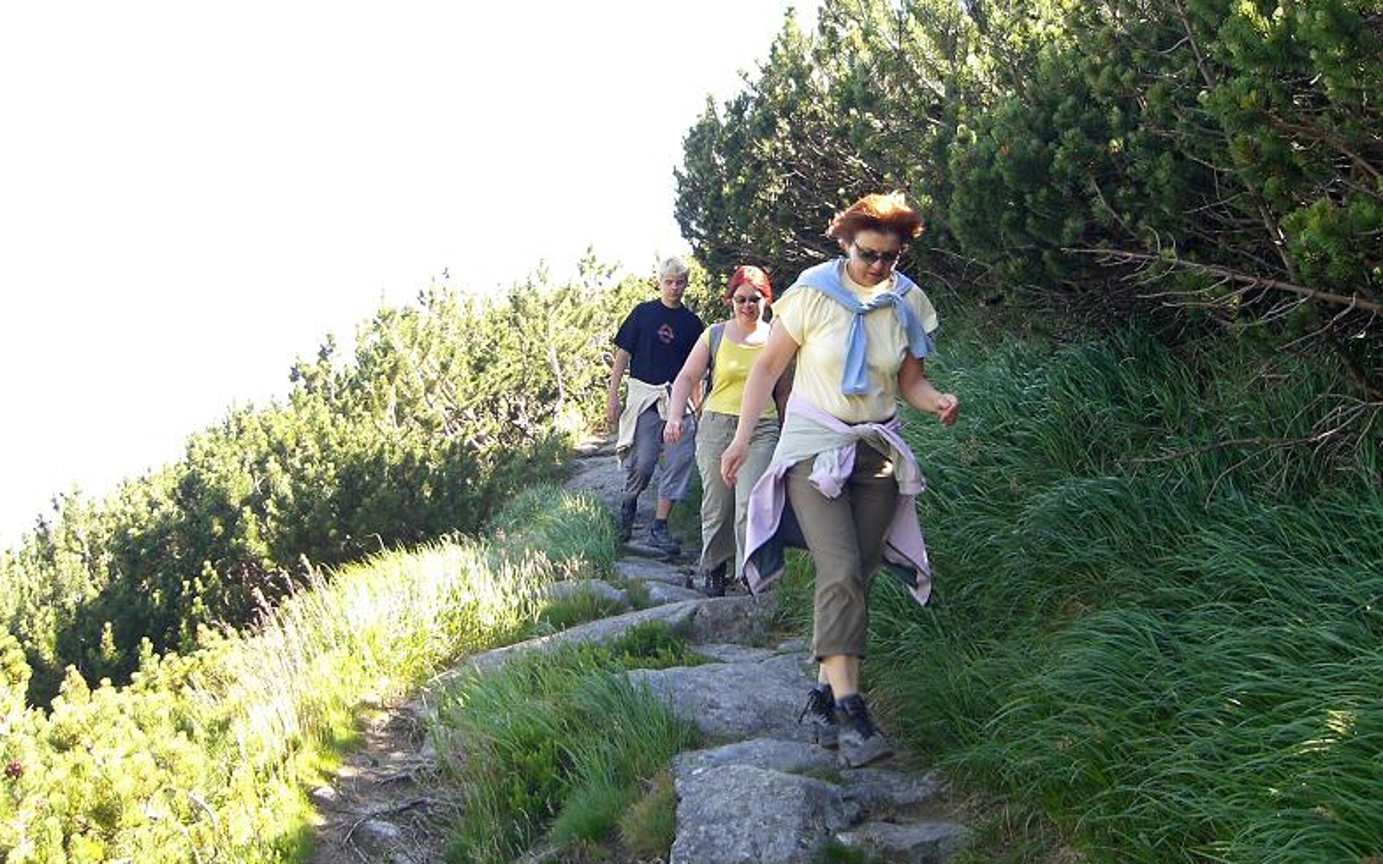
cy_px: 401
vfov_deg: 31.2
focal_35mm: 41
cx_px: 681
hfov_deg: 48.2
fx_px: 1545
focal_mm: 6.3
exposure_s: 1/100
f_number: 3.1
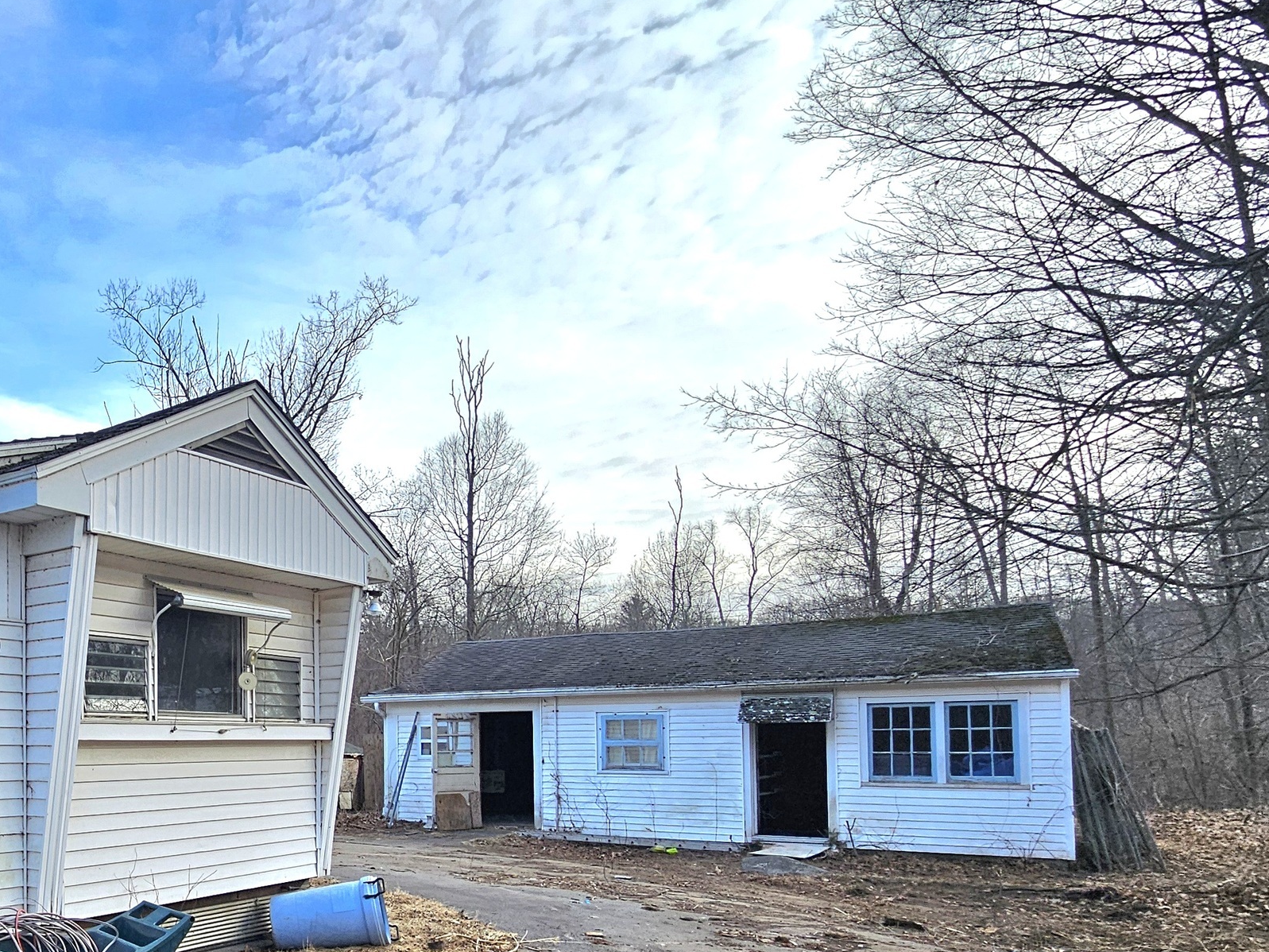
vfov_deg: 52.4
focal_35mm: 25
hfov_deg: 58.1
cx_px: 99
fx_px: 917
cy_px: 719
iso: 50
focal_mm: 2.2
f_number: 2.2
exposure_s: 1/909
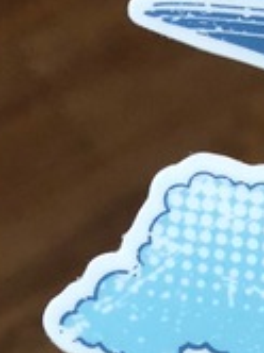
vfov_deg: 12.4
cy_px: 510
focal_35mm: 152
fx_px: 1550
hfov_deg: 9.3
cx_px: 482
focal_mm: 4
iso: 32
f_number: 1.8
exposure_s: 1/30
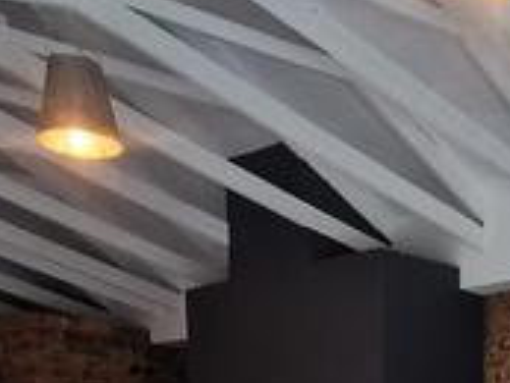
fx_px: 1091
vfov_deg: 15.7
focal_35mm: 74
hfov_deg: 25.1
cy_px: 766
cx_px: 507
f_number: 2.2
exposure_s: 1/50
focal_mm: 2.35
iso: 200
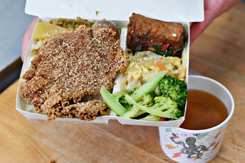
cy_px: 82
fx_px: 510
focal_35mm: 75
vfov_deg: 18.2
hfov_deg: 27.0
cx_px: 122
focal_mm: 50
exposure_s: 1/160
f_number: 2.8
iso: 900
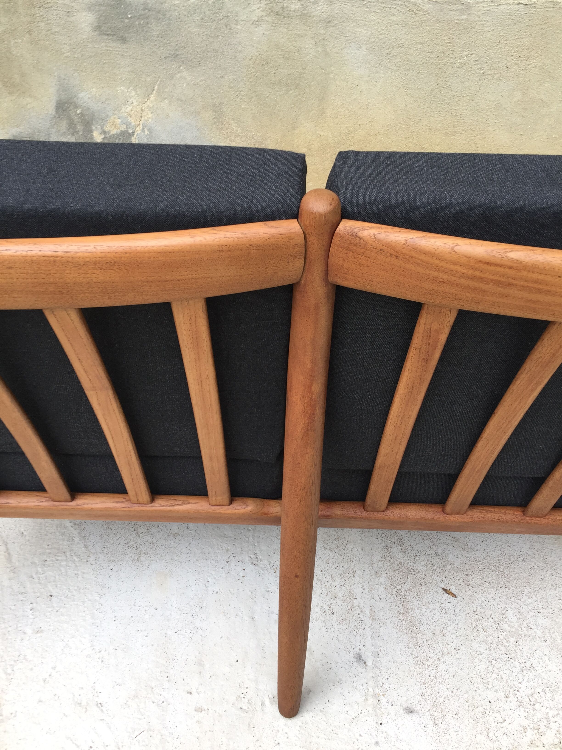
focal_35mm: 29
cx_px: 281
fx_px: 628
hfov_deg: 48.2
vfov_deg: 61.7
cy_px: 375
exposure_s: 1/50
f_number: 2.2
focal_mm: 4.15
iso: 32
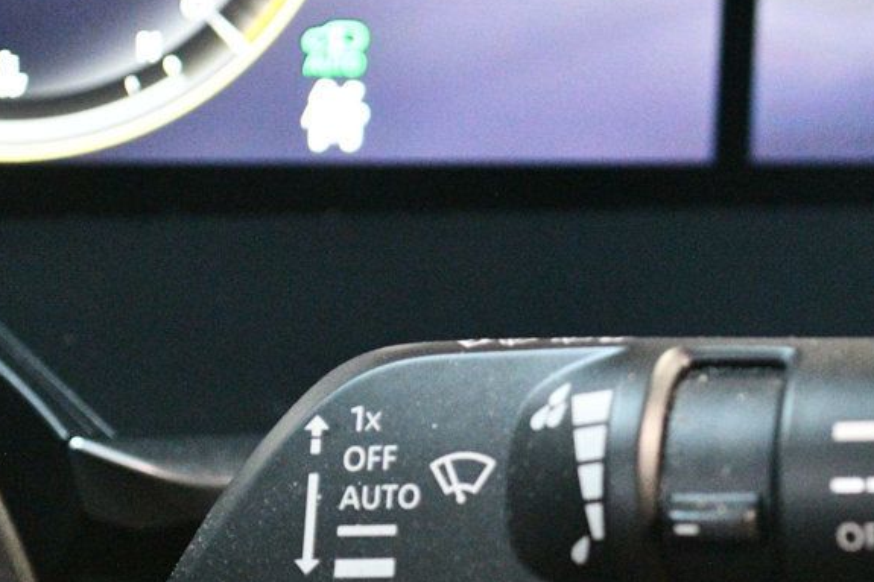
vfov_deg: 9.4
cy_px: 448
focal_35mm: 146
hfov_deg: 14.0
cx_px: 676
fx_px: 3543
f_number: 5.6
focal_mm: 55
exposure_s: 1/60
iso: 12800
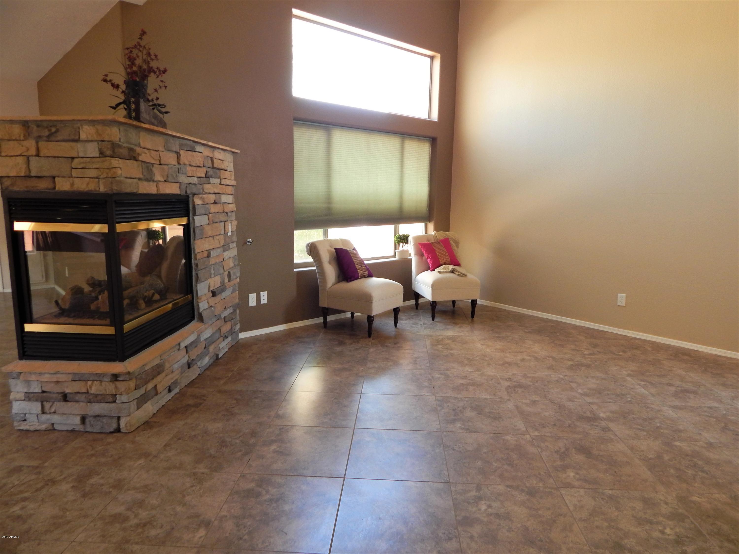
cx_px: 370
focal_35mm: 23
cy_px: 277
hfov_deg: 73.9
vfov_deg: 58.9
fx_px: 491
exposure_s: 1/30
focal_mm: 4
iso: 180
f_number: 3
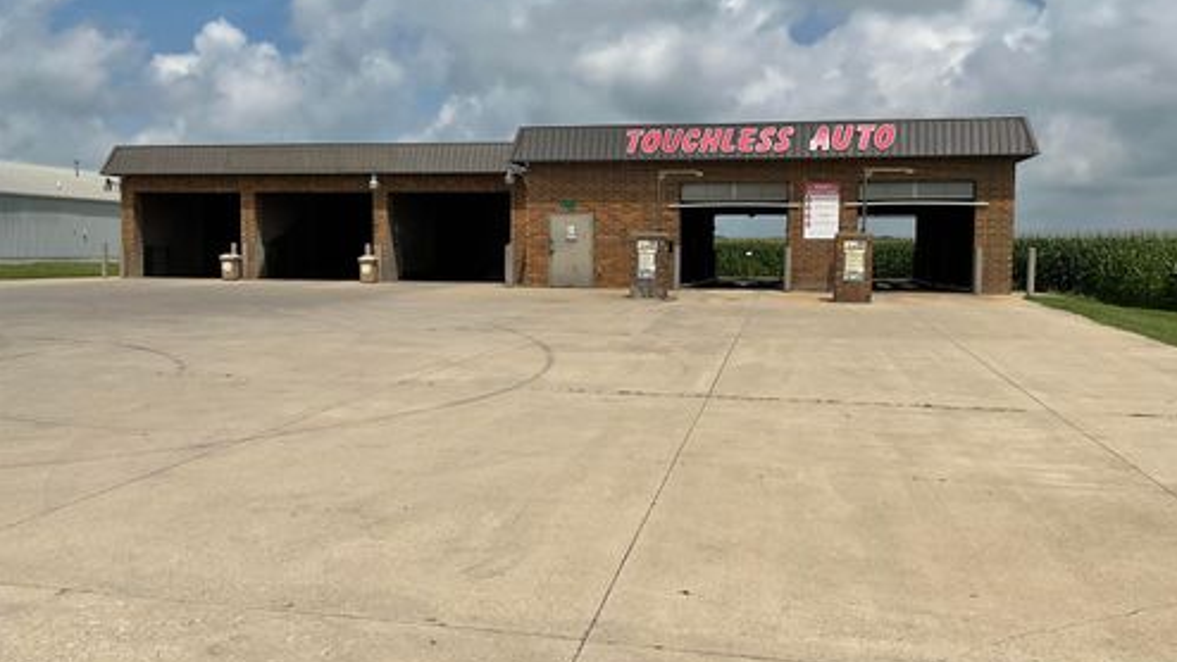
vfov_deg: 36.7
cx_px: 593
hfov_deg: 61.0
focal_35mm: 32
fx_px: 999
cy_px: 304
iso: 16
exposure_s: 1/4405
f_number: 1.8
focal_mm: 3
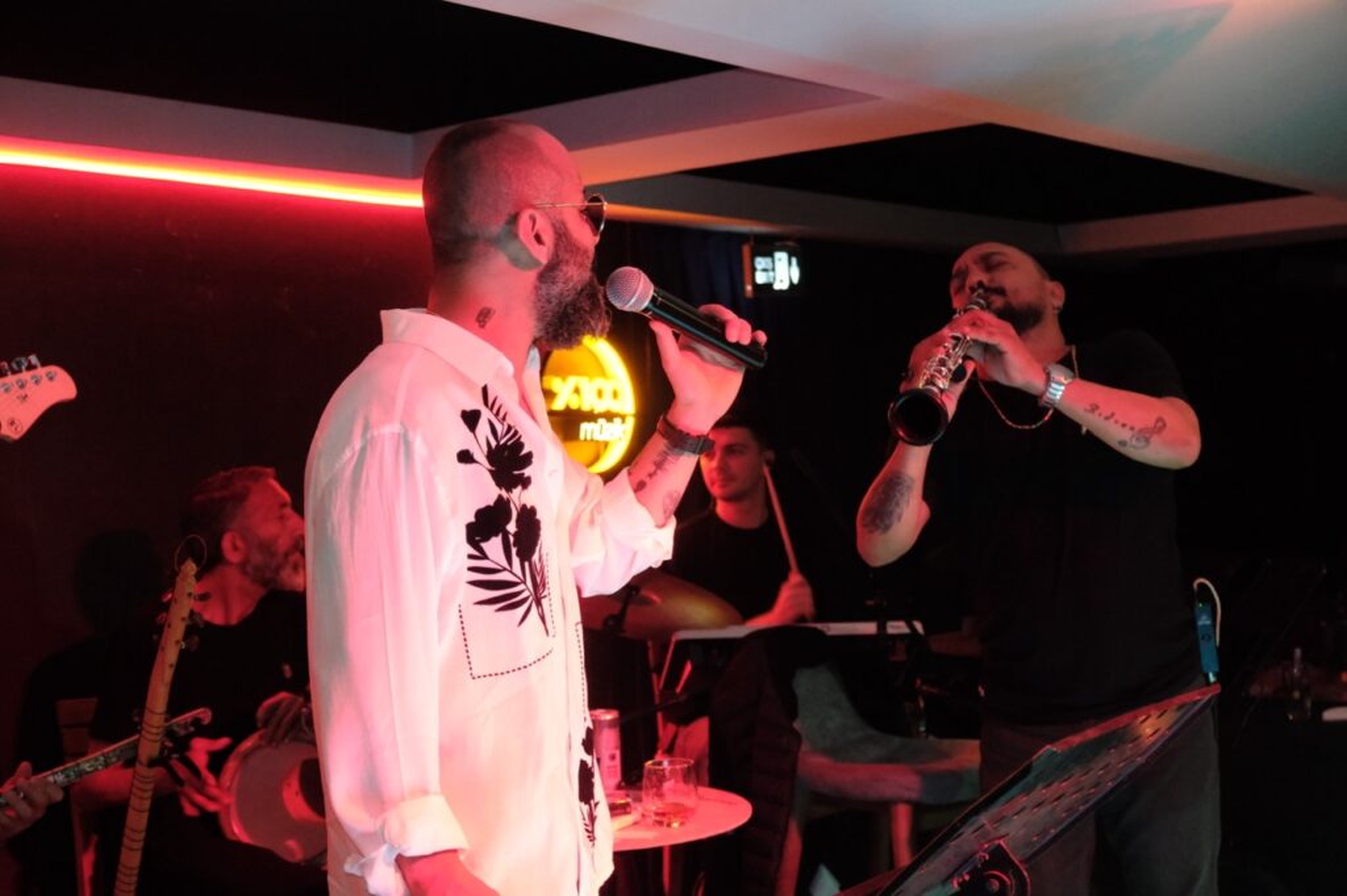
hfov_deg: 40.4
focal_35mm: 49
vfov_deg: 27.5
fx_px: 1833
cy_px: 448
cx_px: 674
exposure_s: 1/100
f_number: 3.6
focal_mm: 32.9
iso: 6400
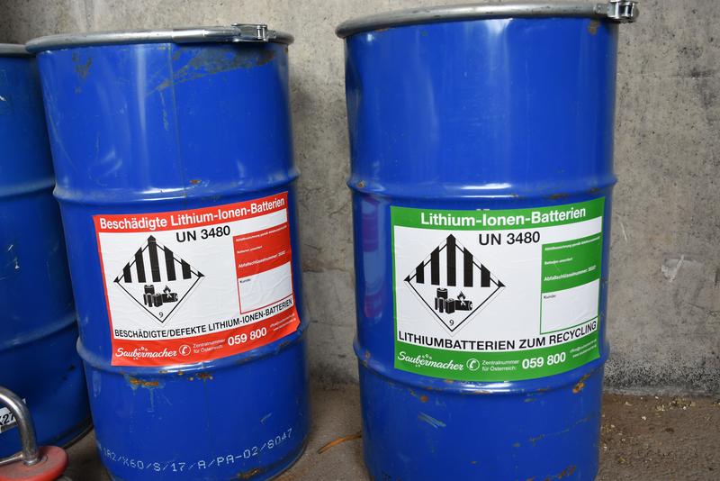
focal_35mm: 34
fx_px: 690
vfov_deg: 38.4
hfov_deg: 55.1
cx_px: 360
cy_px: 240
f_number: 5
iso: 250
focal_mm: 23
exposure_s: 1/100
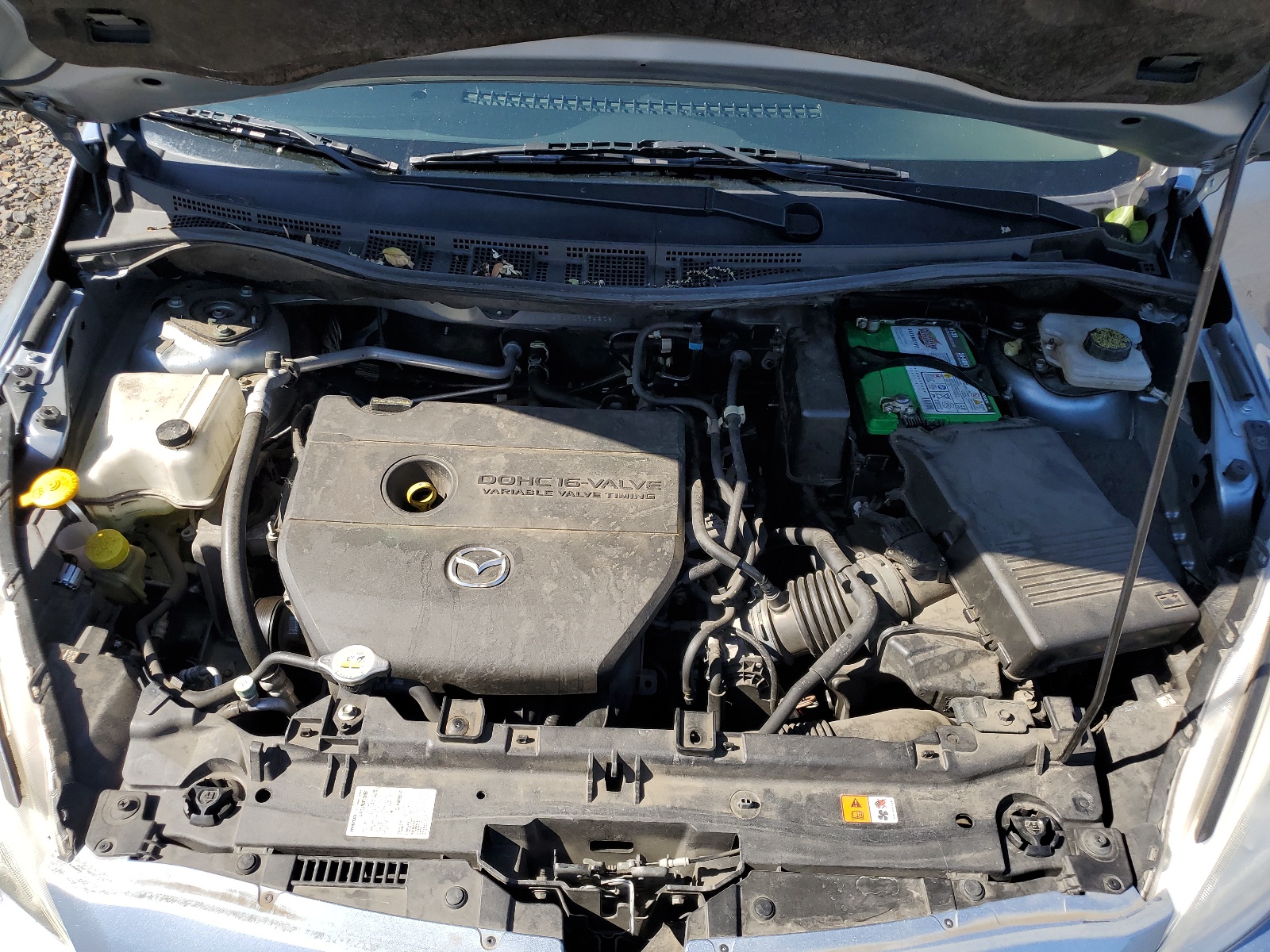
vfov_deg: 53.1
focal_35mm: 26
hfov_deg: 67.3
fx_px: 954
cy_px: 476
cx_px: 635
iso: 50
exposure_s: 1/1250
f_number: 1.5
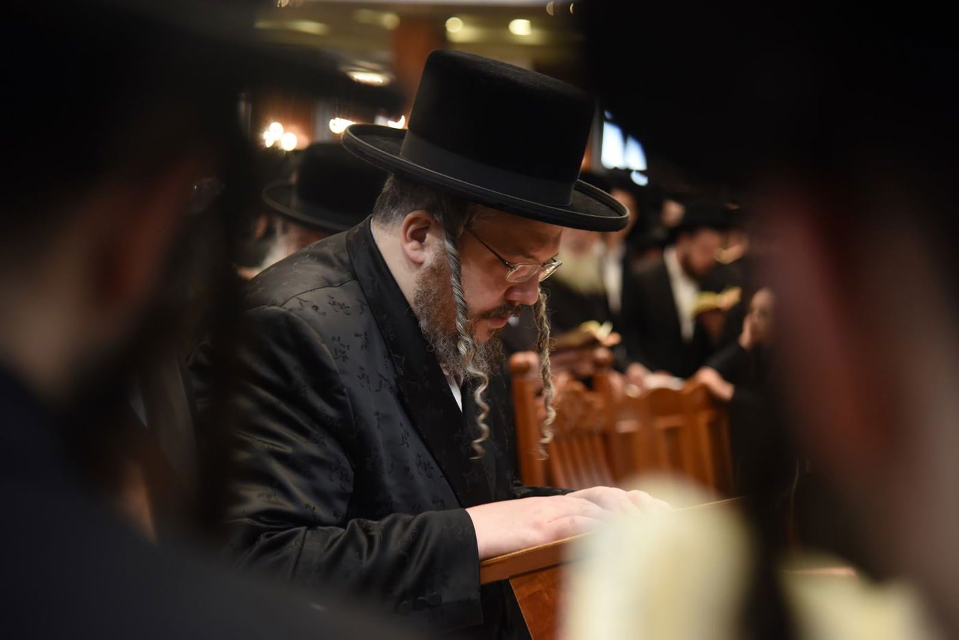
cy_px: 320
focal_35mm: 86
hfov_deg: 23.6
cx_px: 480
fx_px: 2291
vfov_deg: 15.9
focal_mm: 86
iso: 1250
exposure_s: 1/100
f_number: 4
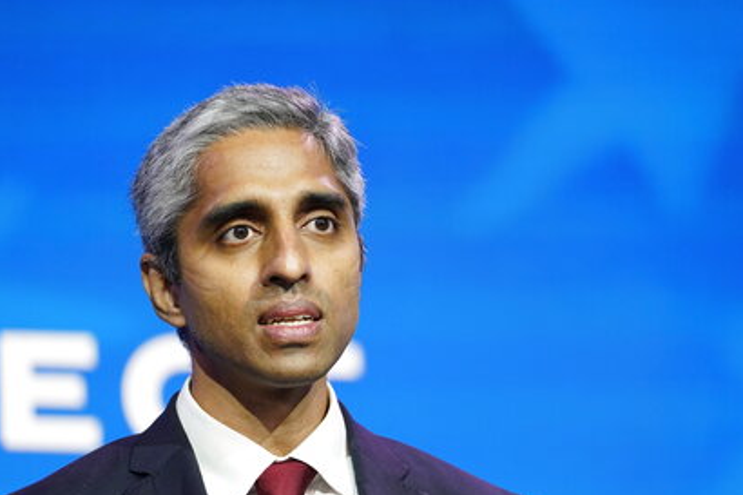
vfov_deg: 2.8
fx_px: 10294
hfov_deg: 4.1
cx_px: 373
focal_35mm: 499
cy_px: 306
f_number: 5.6
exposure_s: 1/125
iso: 2500
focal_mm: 400
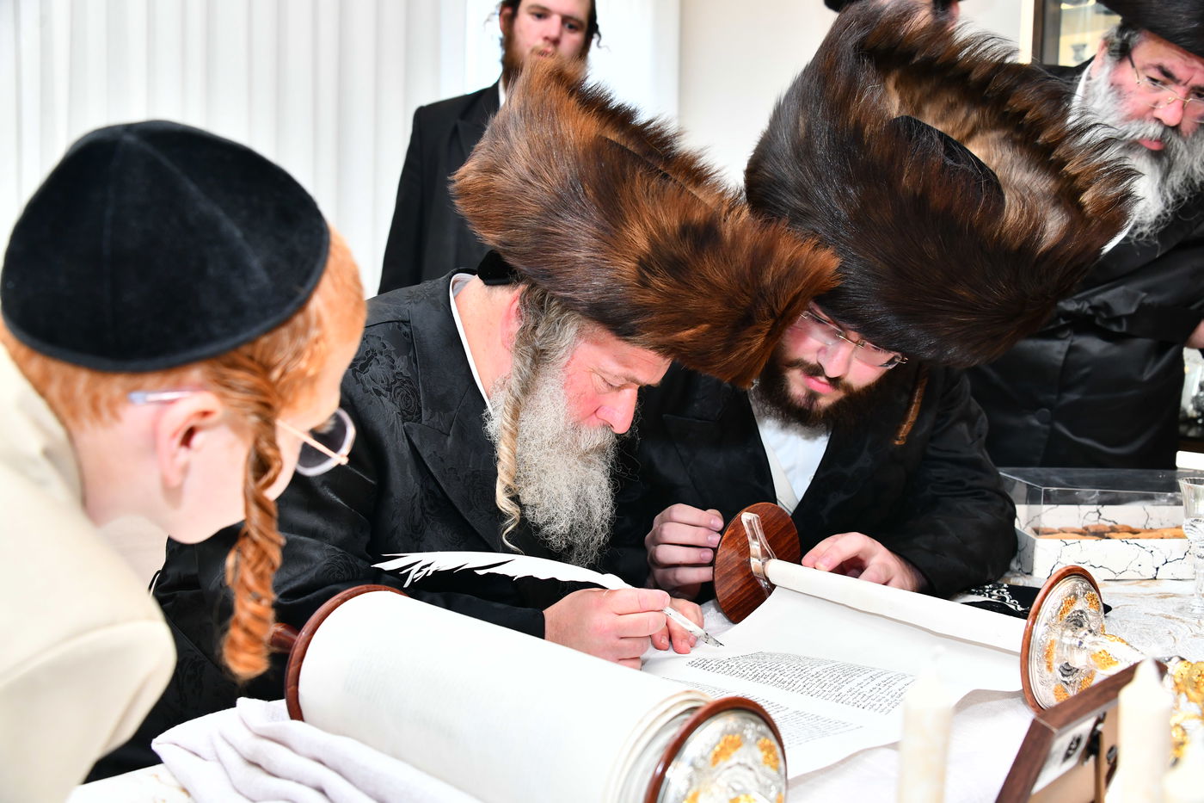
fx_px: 1271
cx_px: 602
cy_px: 402
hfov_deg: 50.7
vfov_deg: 35.0
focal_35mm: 38
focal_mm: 38
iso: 1000
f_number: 5.6
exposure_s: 1/125
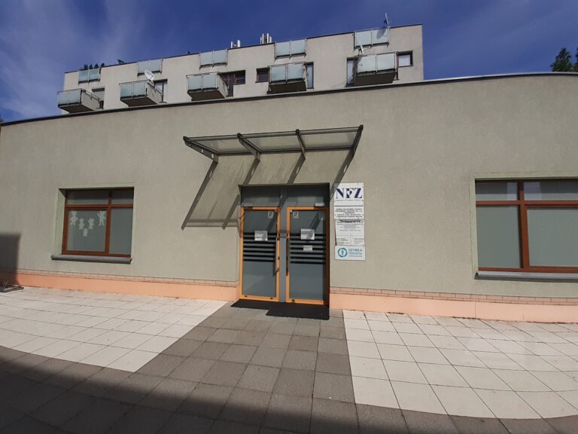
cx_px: 289
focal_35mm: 13
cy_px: 217
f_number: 2.2
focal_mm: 1.13
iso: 40
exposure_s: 1/2865
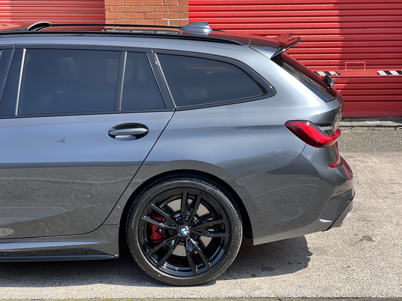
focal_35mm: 77
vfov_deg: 19.1
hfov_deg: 25.3
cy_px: 150
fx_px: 894
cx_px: 201
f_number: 2.8
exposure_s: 1/200
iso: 25
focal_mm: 9
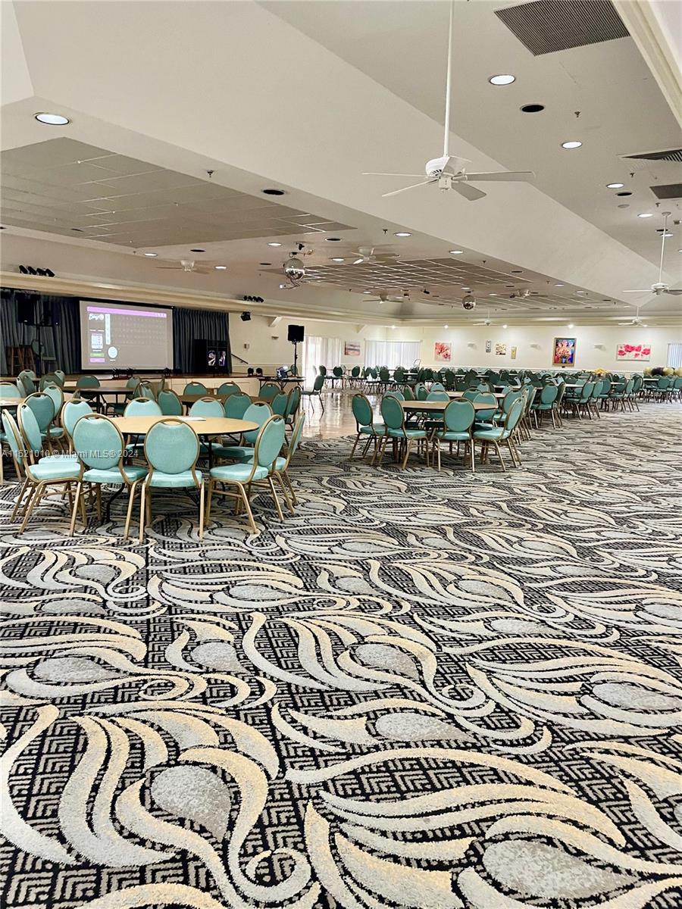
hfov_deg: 53.1
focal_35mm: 26
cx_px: 341
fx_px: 683
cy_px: 454
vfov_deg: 67.3
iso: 500
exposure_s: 1/60
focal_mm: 4.2
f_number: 1.6
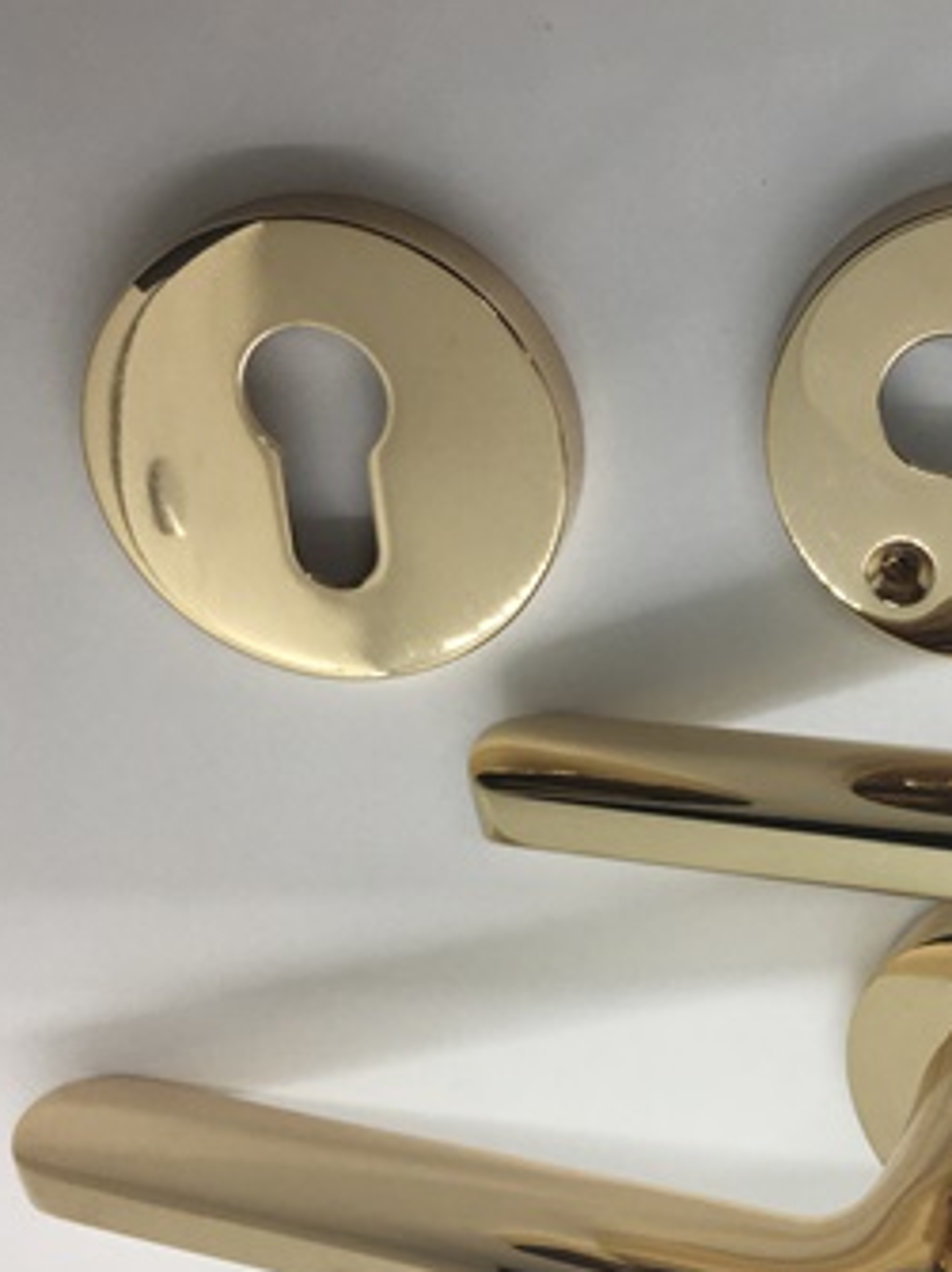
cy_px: 778
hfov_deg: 26.6
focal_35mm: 52
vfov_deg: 36.7
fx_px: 1908
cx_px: 933
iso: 32
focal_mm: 4.15
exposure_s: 1/100
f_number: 2.2
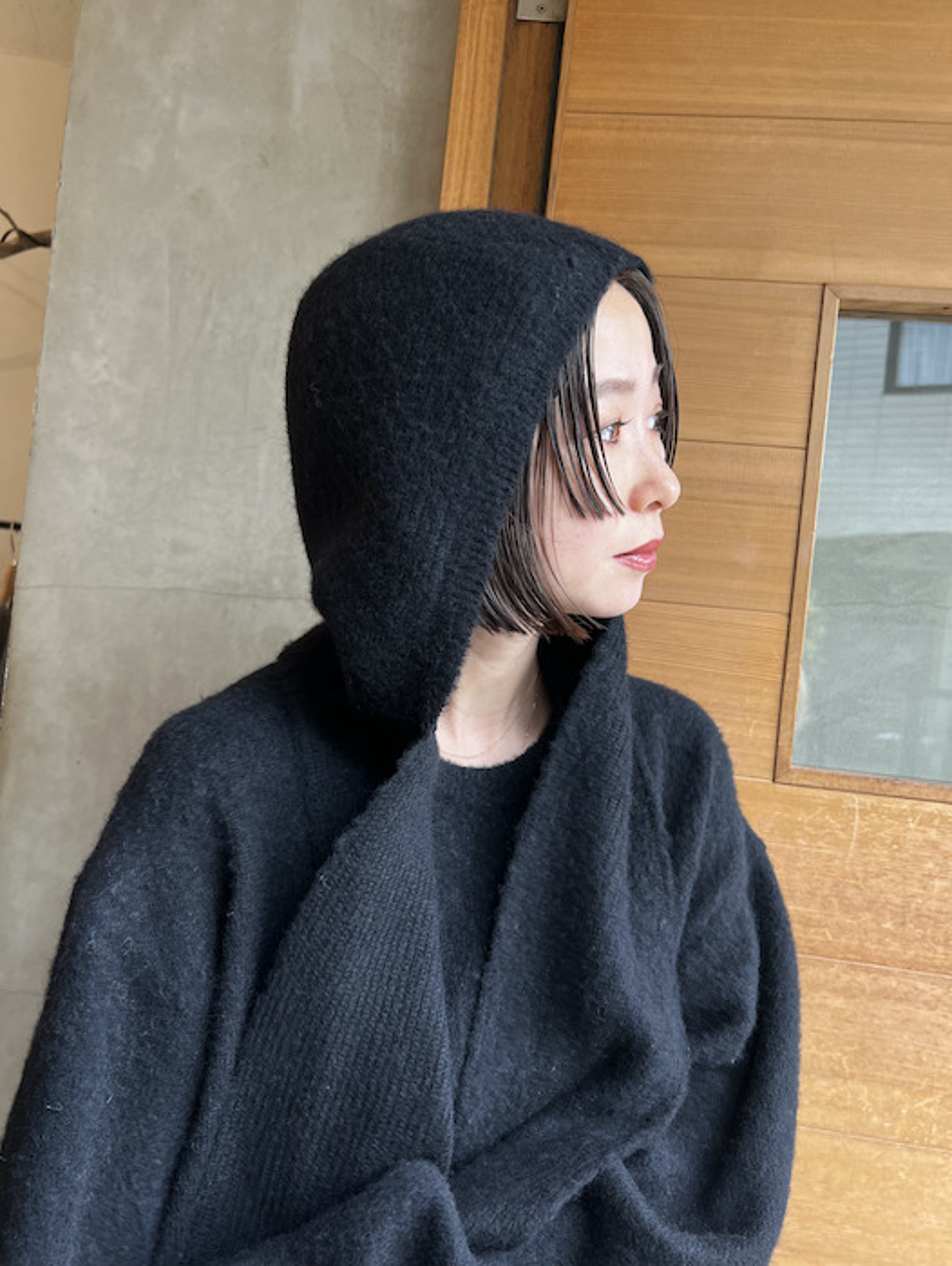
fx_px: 952
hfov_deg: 53.1
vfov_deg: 67.3
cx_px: 476
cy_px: 633
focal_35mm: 26
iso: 32
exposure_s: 1/123
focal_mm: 5.7
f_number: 1.5
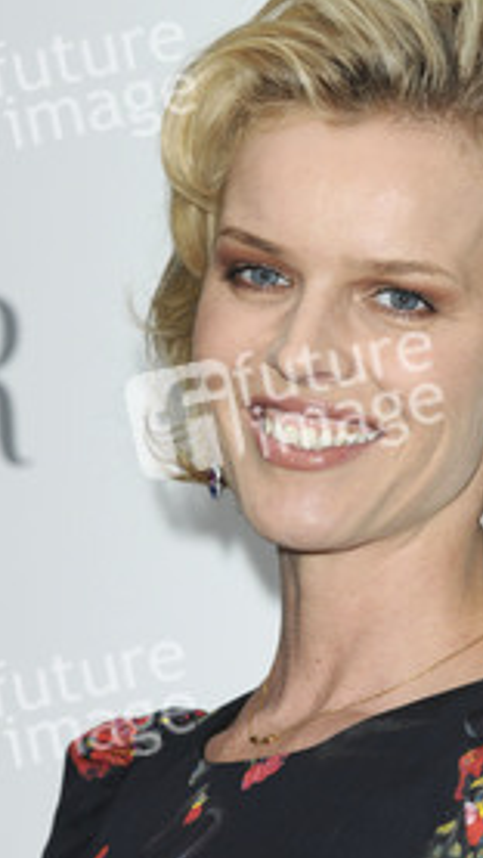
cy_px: 561
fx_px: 6187
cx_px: 376
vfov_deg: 7.9
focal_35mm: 272
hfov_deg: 4.5
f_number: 5
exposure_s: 1/250
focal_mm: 120
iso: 400
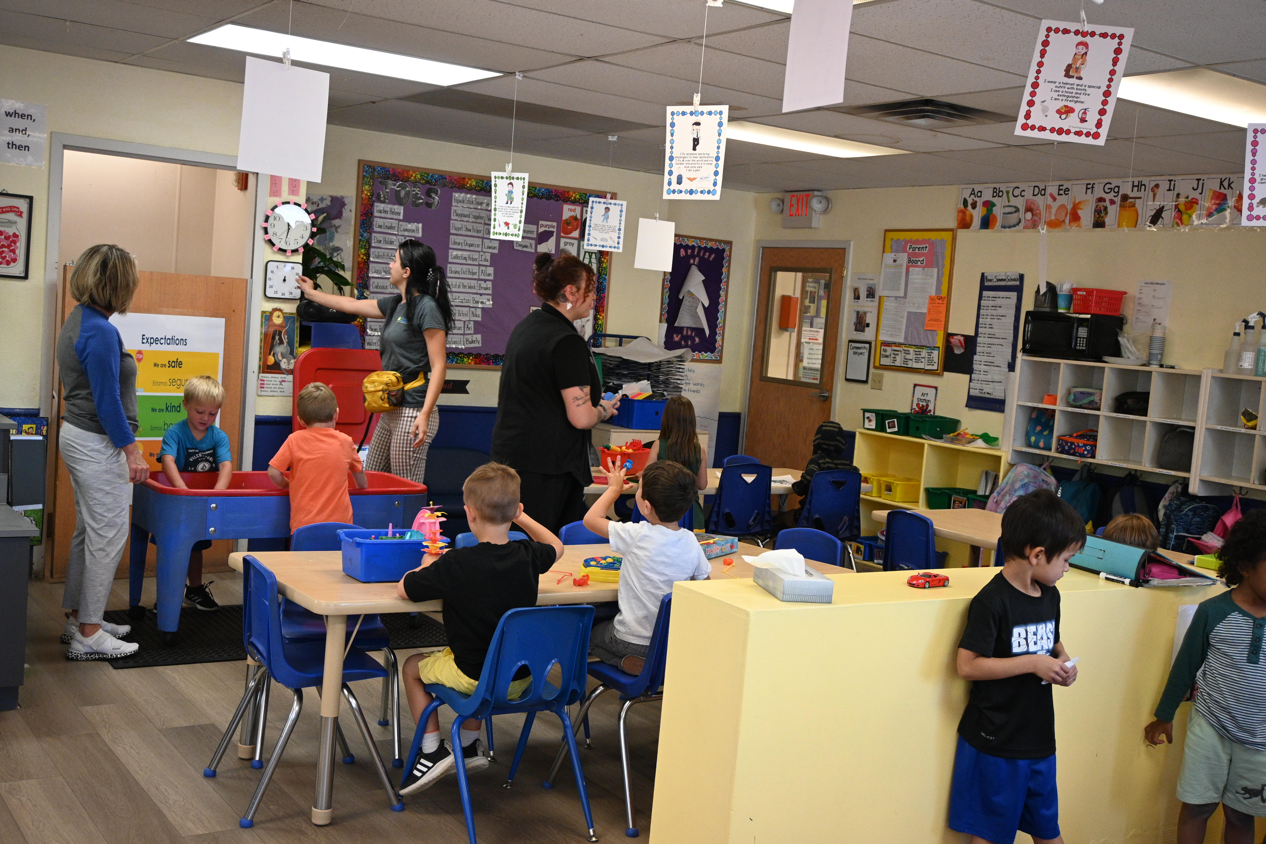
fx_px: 1319
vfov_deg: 35.5
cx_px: 633
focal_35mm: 38
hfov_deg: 51.3
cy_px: 422
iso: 1600
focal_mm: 25
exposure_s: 1/125
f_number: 4.2
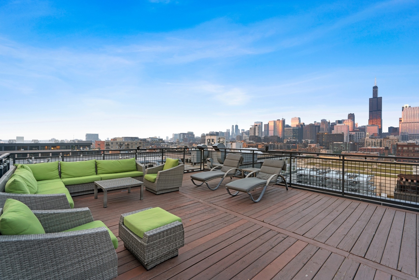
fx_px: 186
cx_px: 210
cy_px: 140
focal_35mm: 16
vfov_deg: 73.8
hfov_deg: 96.7
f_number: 7.1
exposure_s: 1/15
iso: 320
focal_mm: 16
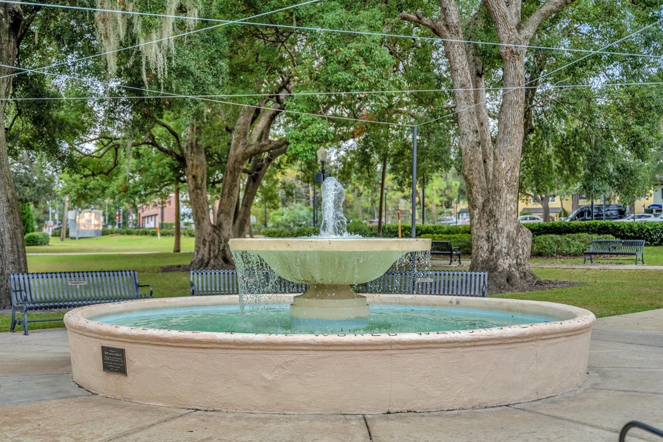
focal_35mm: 51
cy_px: 235
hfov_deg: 38.9
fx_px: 939
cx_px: 331
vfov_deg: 26.5
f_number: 2.8
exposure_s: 1/640
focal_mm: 47
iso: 100
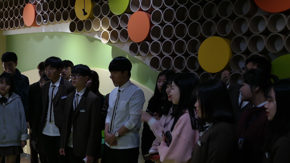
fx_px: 400
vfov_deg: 22.8
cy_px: 122
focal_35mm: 52
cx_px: 90
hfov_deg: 39.3
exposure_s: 1/40
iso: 200
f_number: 3.5
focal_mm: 20
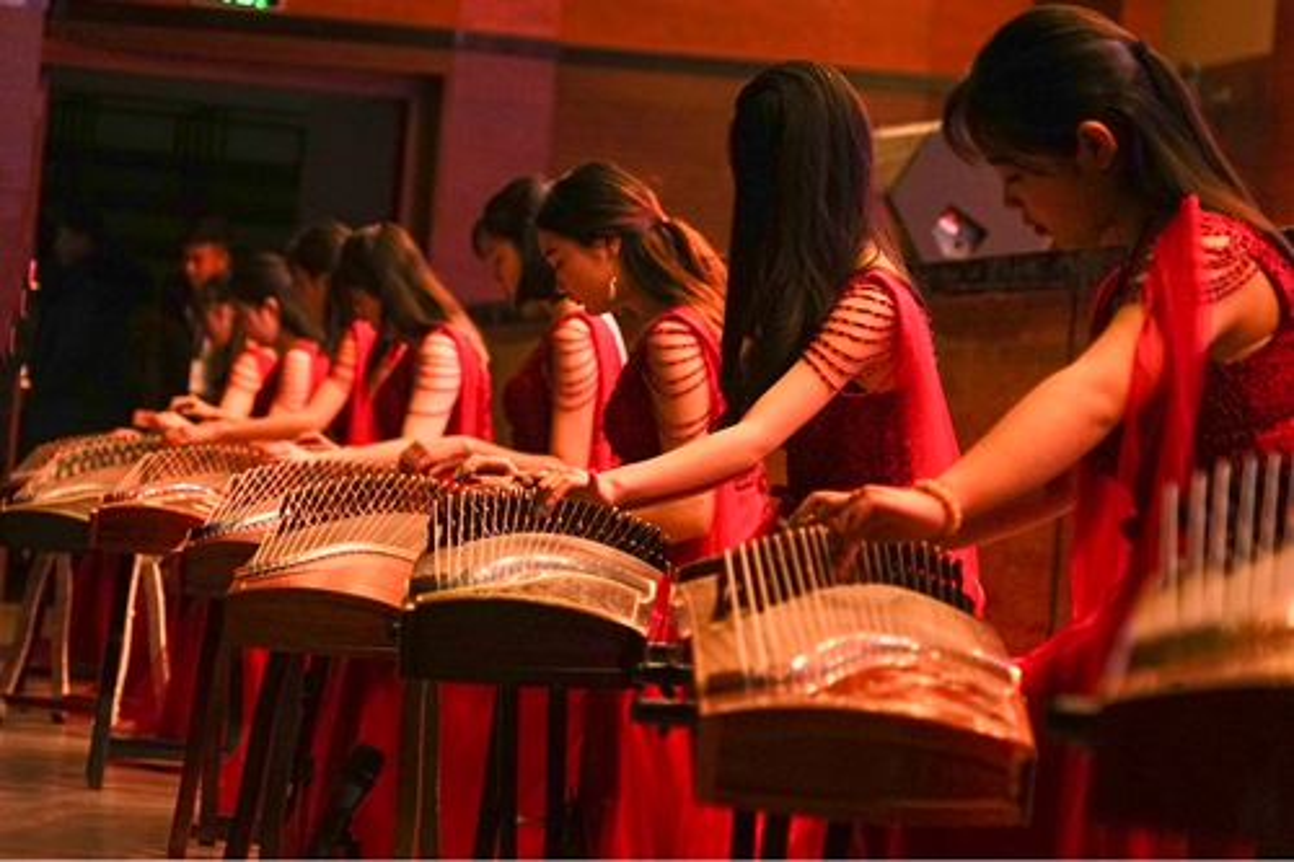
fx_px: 5533
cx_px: 647
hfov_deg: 13.3
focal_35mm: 154
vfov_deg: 8.9
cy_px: 431
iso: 2000
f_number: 6.3
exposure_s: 1/60
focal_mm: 154
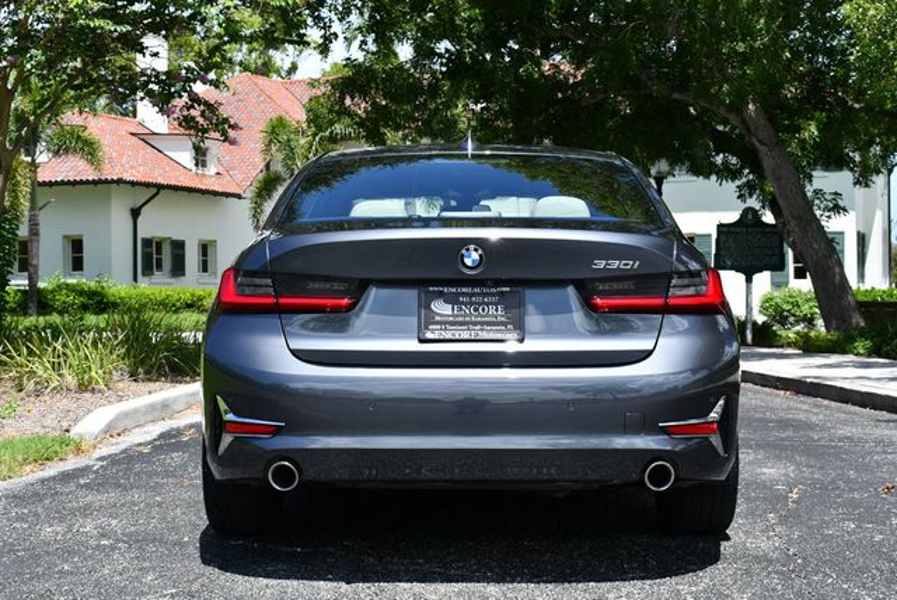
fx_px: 1546
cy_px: 300
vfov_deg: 22.0
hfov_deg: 32.4
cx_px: 448
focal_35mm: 62
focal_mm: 31
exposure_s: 1/250
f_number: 8
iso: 125
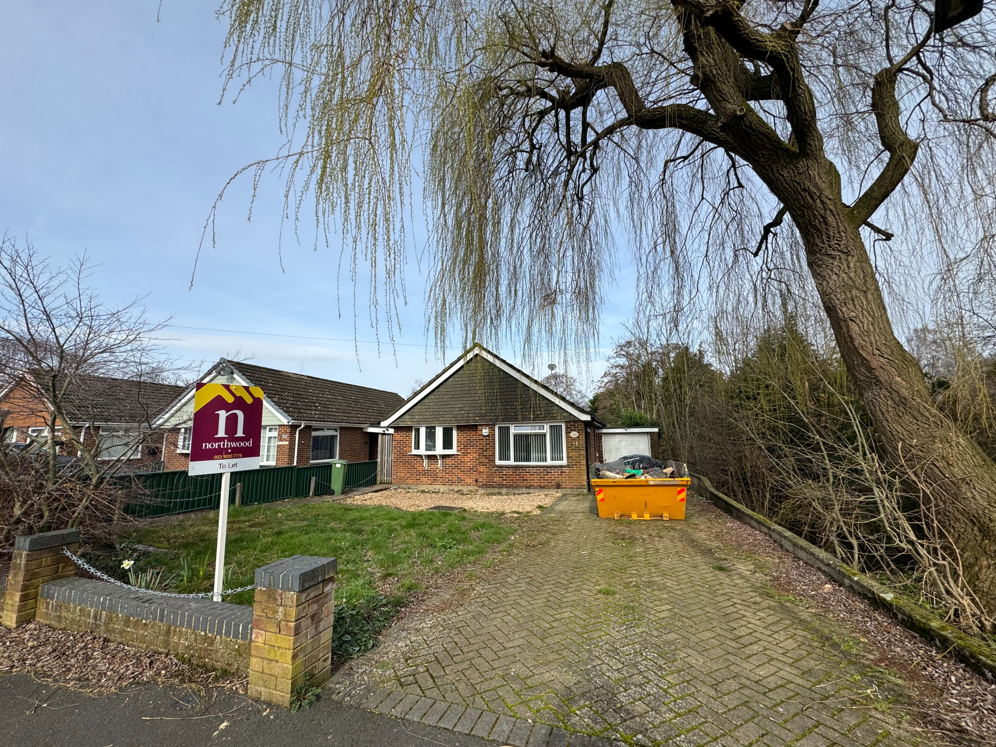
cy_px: 374
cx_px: 498
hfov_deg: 102.1
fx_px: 403
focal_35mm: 14
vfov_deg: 85.7
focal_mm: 2.22
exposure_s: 1/1143
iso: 40
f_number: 2.2
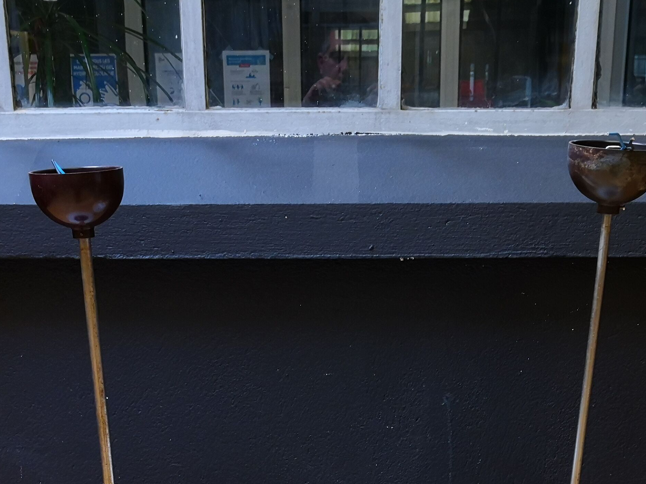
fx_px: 1064
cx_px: 365
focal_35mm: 57
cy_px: 508
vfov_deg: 24.3
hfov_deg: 33.7
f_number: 1.6
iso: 160
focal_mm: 3.95
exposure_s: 1/100
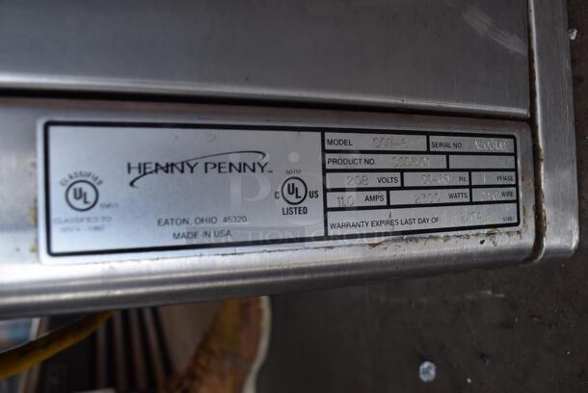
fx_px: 490
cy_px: 196
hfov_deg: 61.9
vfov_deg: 43.7
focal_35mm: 30
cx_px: 294
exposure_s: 1/60
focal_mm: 20
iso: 400
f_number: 5.6
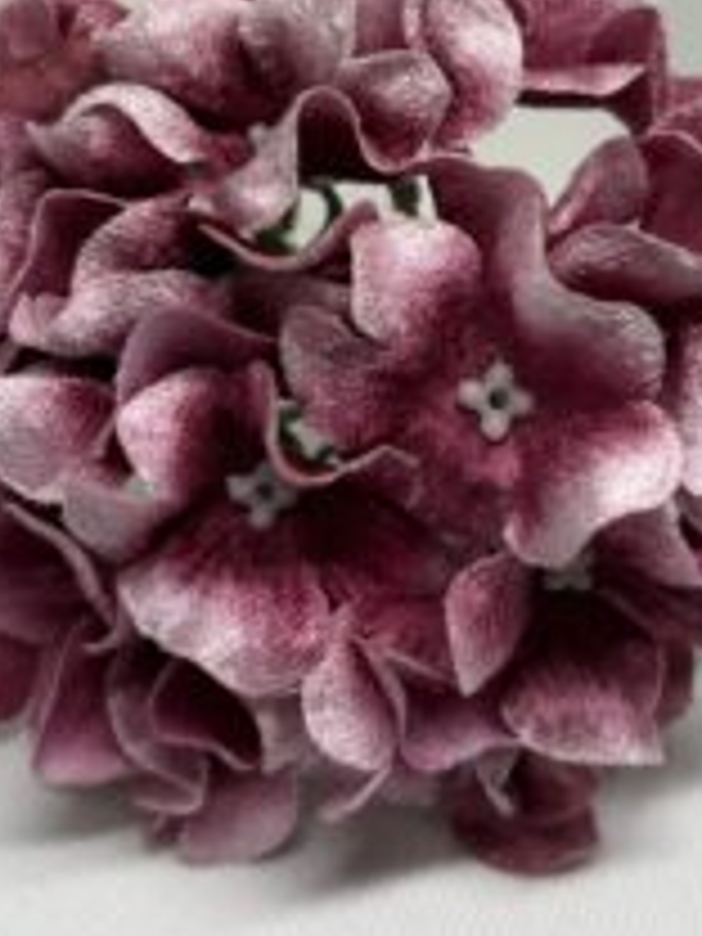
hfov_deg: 29.1
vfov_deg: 37.7
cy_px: 302
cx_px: 360
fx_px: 1352
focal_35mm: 50
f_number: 1.6
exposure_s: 1/155
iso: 32
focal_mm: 5.96
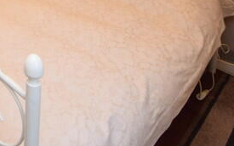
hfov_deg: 30.7
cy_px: -103
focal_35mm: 57
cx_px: -40
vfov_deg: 18.6
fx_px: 364
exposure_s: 1/80
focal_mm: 10
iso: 800
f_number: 4.5
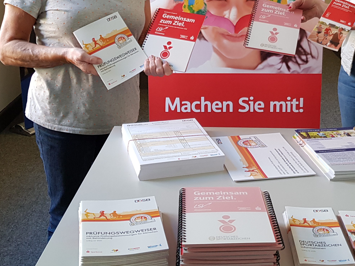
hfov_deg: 35.2
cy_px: 73
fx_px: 543
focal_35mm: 53
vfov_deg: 27.2
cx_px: 273
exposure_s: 1/50
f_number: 1.7
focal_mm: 4.2
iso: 125
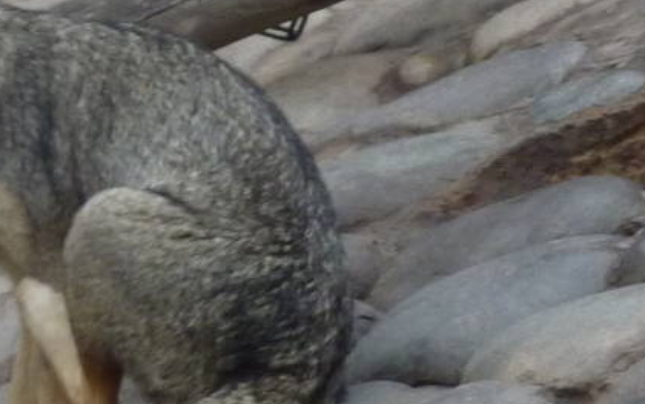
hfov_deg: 1.7
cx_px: -253
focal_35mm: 1211
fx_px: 21299
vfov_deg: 1.1
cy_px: 217
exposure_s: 1/250
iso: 200
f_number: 4.9
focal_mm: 49.2
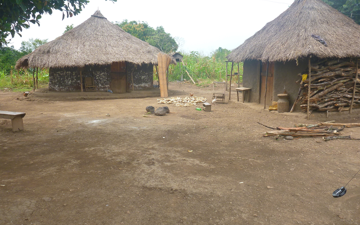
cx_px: 180
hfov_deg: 62.9
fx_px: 294
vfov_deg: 41.8
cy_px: 118
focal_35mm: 30
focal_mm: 4.9
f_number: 3.3
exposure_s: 1/320
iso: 100
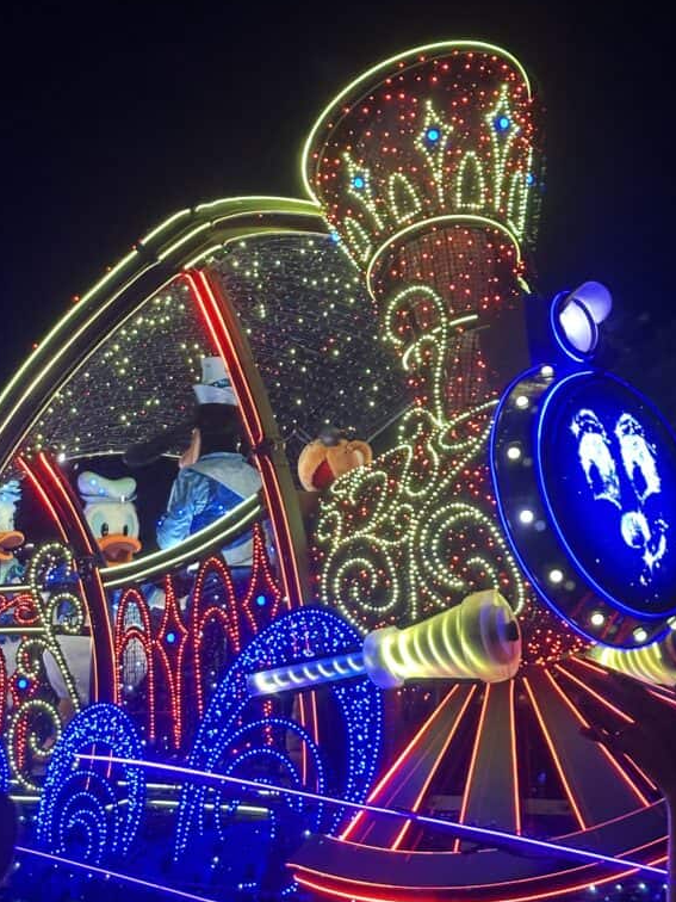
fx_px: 1692
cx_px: 299
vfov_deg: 29.8
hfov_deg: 22.6
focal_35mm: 65
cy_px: 482
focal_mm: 6.86
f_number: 1.78
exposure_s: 1/40
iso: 200
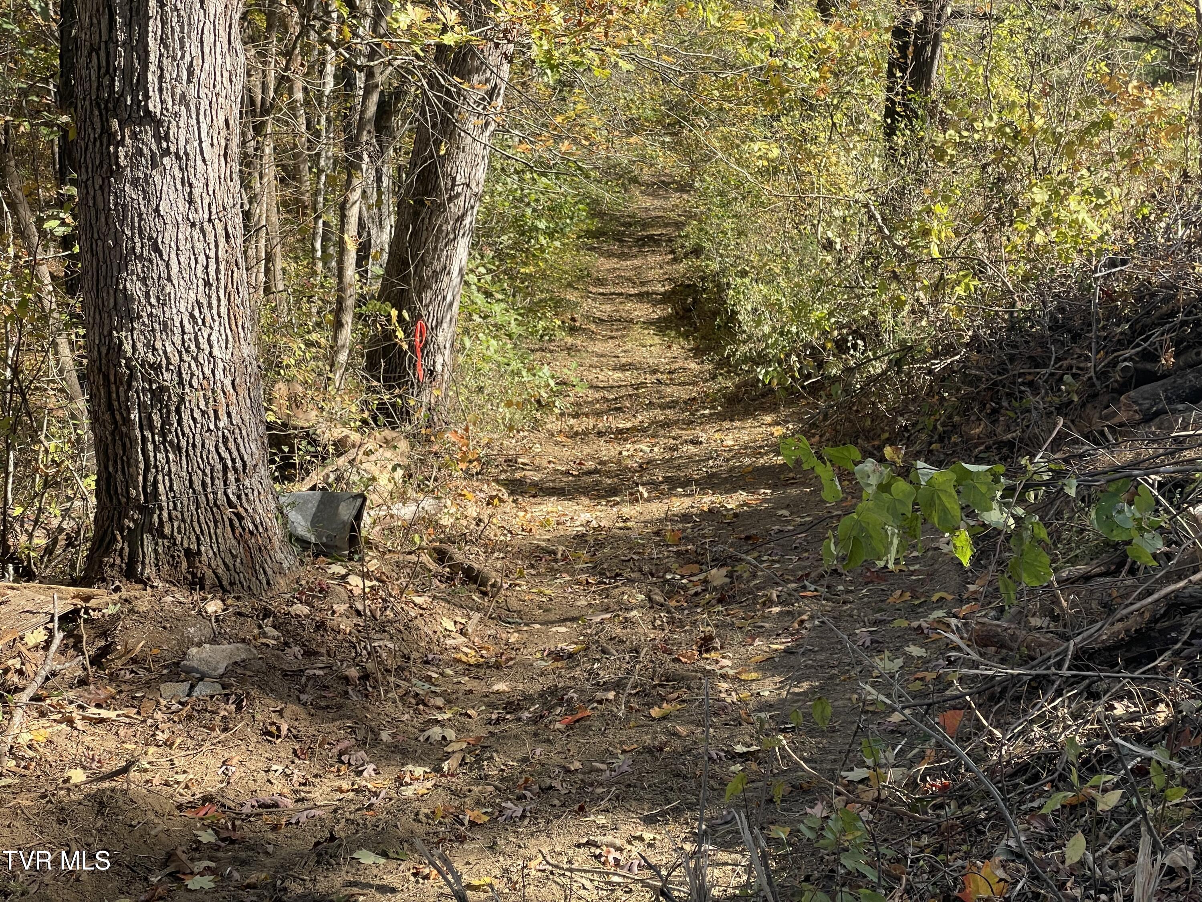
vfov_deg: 28.0
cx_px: 601
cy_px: 451
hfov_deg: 36.8
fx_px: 1806
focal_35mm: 52
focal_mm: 6
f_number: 2
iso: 25
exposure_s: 1/268
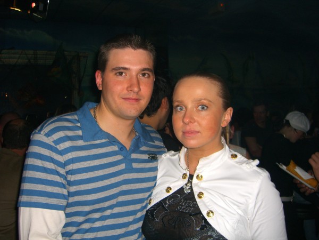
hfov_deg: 49.0
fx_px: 350
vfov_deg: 37.7
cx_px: 160
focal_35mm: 38
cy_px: 120
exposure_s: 1/60
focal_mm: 7.9
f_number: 2.8
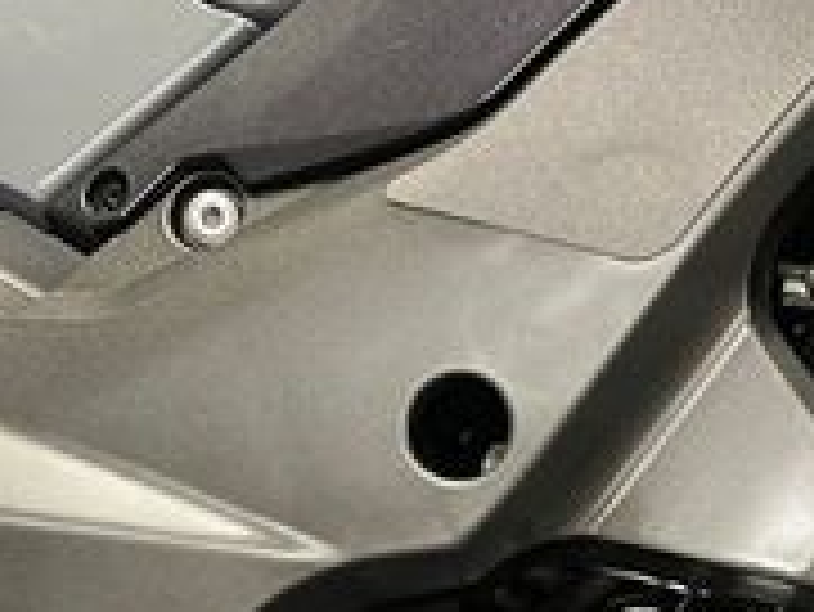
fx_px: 2165
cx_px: 711
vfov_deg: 15.5
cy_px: 738
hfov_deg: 20.9
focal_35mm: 92
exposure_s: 1/33
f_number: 1.6
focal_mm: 5.1
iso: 500
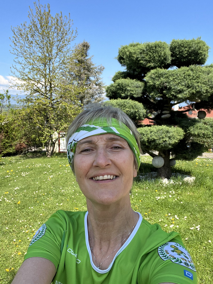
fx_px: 246
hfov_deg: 46.8
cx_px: 106
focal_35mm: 30
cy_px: 142
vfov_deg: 60.0
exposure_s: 1/403
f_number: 2.2
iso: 32
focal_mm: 2.71
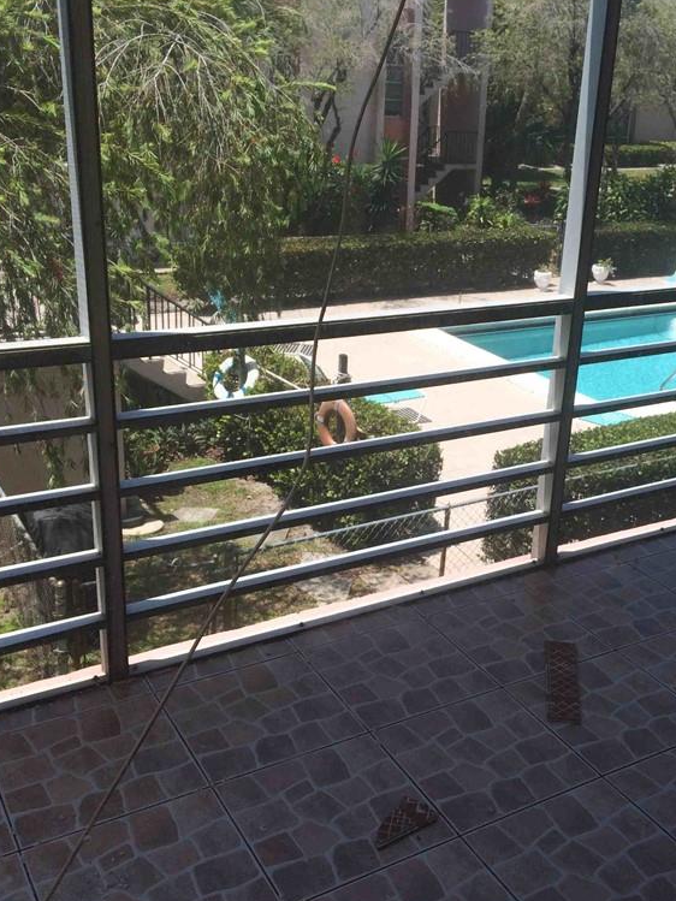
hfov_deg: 34.8
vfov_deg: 45.8
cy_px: 451
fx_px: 1067
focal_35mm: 41
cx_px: 447
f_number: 2.2
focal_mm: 4.12
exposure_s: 1/30
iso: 50
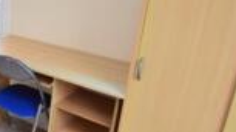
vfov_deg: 24.3
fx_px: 307
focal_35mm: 49
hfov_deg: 33.0
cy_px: 42
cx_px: -59
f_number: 5.6
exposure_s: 1/125
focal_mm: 10
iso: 220
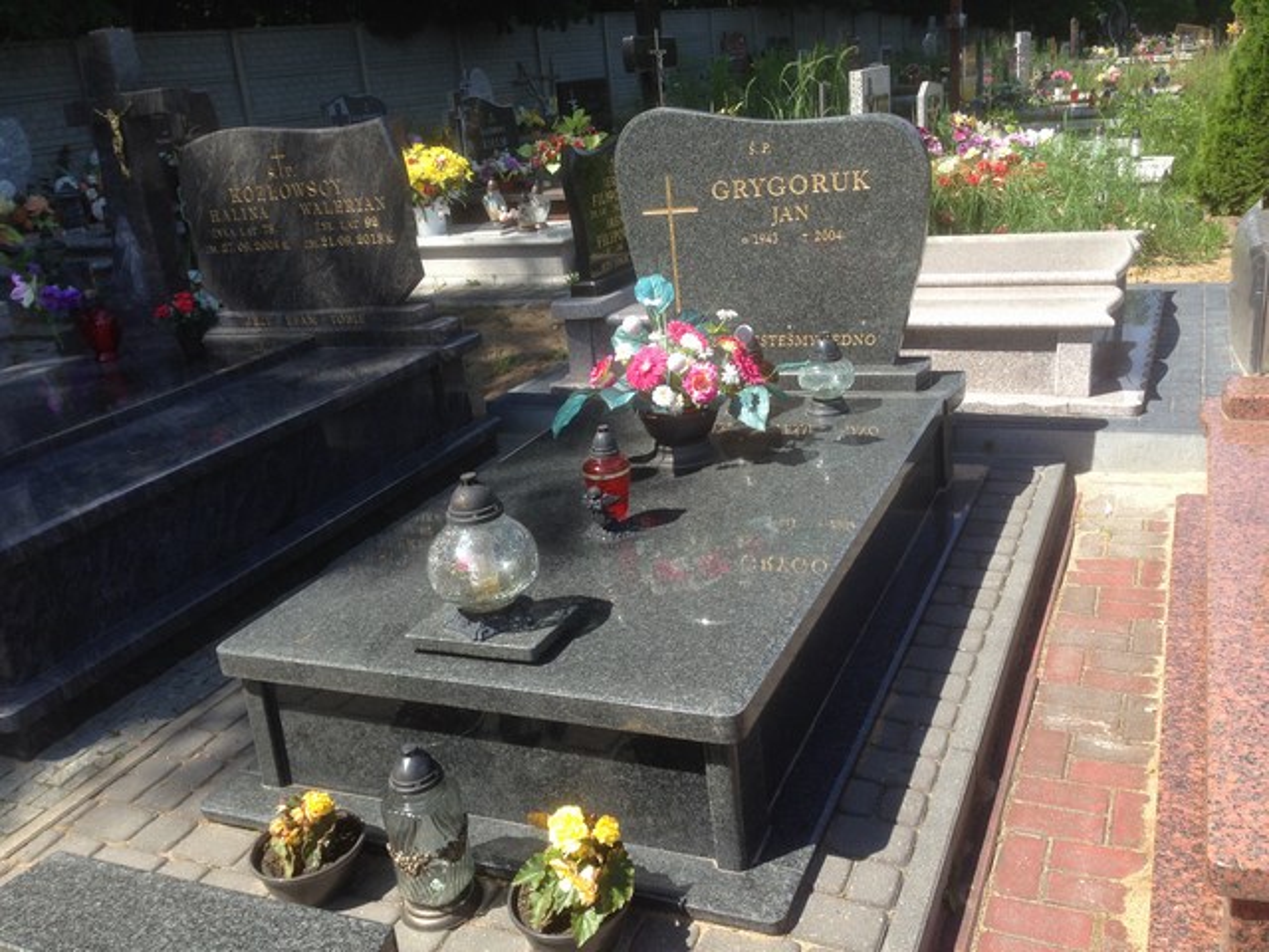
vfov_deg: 42.9
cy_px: 476
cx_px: 634
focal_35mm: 33
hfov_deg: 55.4
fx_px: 1210
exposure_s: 1/733
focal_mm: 4.12
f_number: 2.4
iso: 50
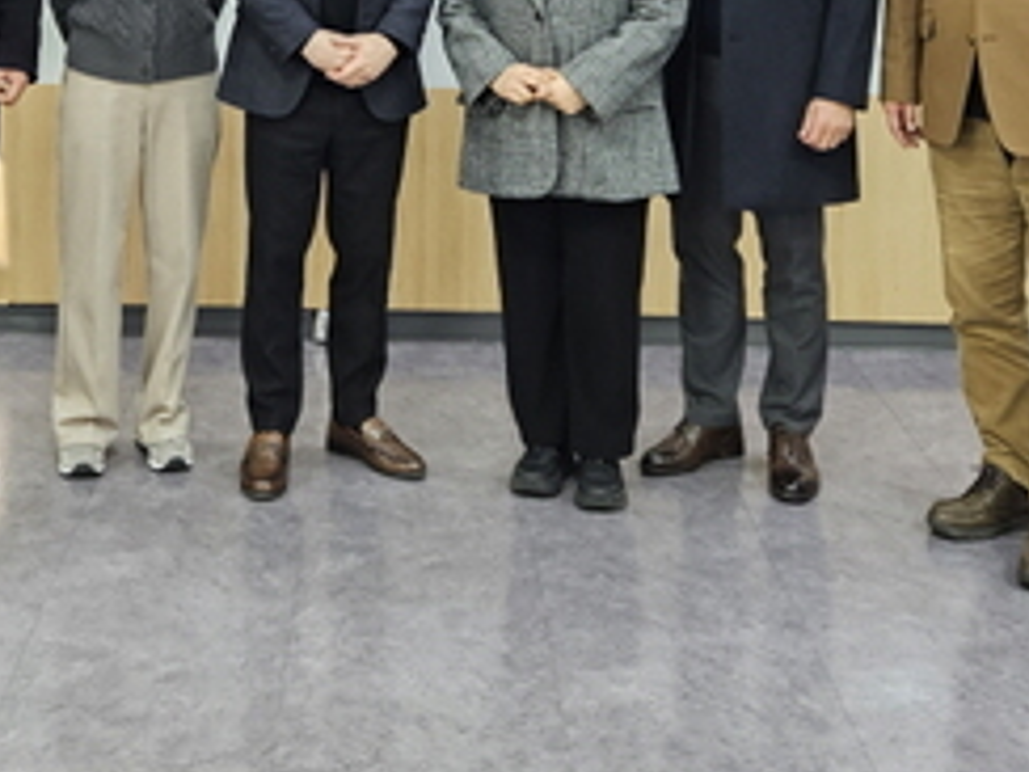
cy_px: -196
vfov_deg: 20.5
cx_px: 270
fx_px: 1962
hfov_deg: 29.0
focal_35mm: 66
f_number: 1.8
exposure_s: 1/120
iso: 400
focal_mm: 5.4
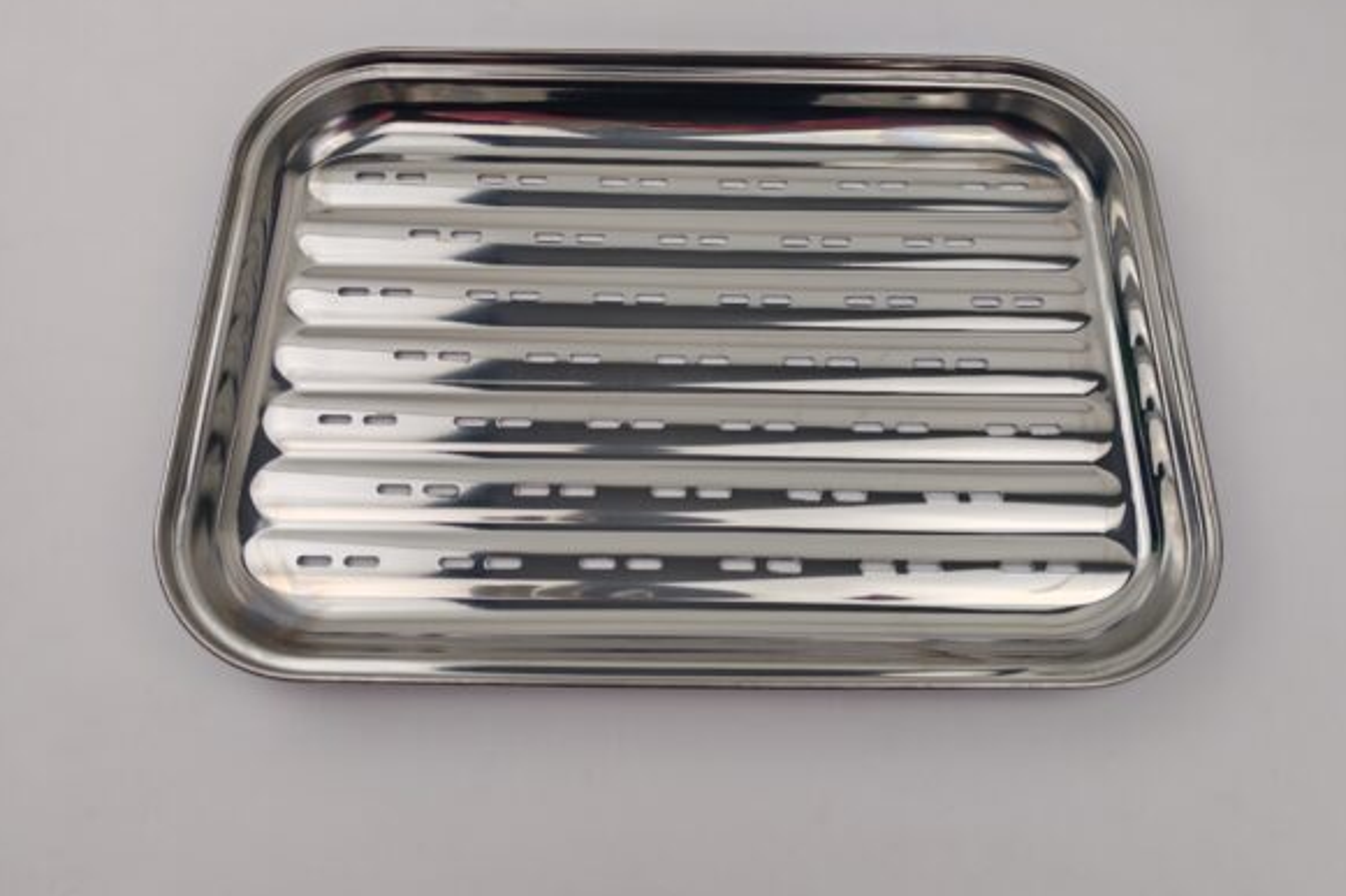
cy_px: 382
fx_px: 1084
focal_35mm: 29
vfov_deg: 44.8
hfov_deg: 63.7
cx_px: 686
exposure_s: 1/110
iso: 50
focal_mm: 5.52
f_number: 1.95
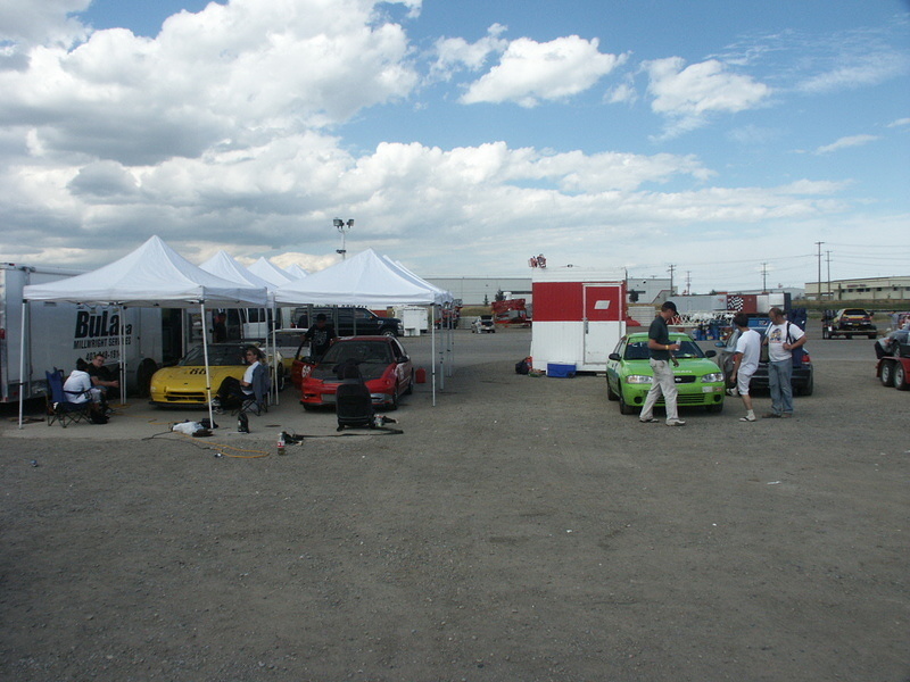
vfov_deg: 48.2
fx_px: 762
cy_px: 341
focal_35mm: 29
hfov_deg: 61.7
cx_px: 455
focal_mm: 7.65
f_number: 6.7
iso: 100
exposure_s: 1/500
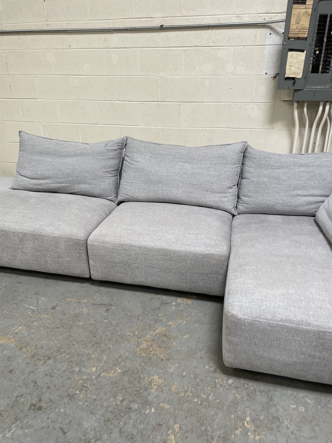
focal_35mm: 26
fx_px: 332
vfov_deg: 67.3
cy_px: 222
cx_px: 166
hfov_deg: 53.1
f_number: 1.6
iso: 80
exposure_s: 1/60
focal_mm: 4.2
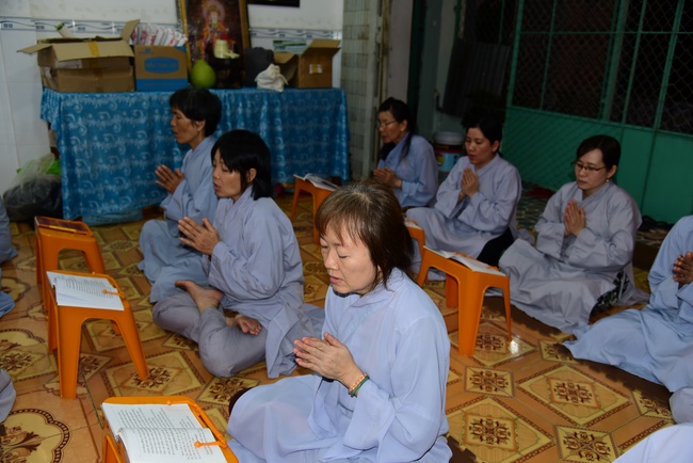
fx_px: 578
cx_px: 346
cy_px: 232
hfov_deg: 61.9
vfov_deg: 43.6
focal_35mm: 30
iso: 320
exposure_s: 1/60
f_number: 4
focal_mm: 30
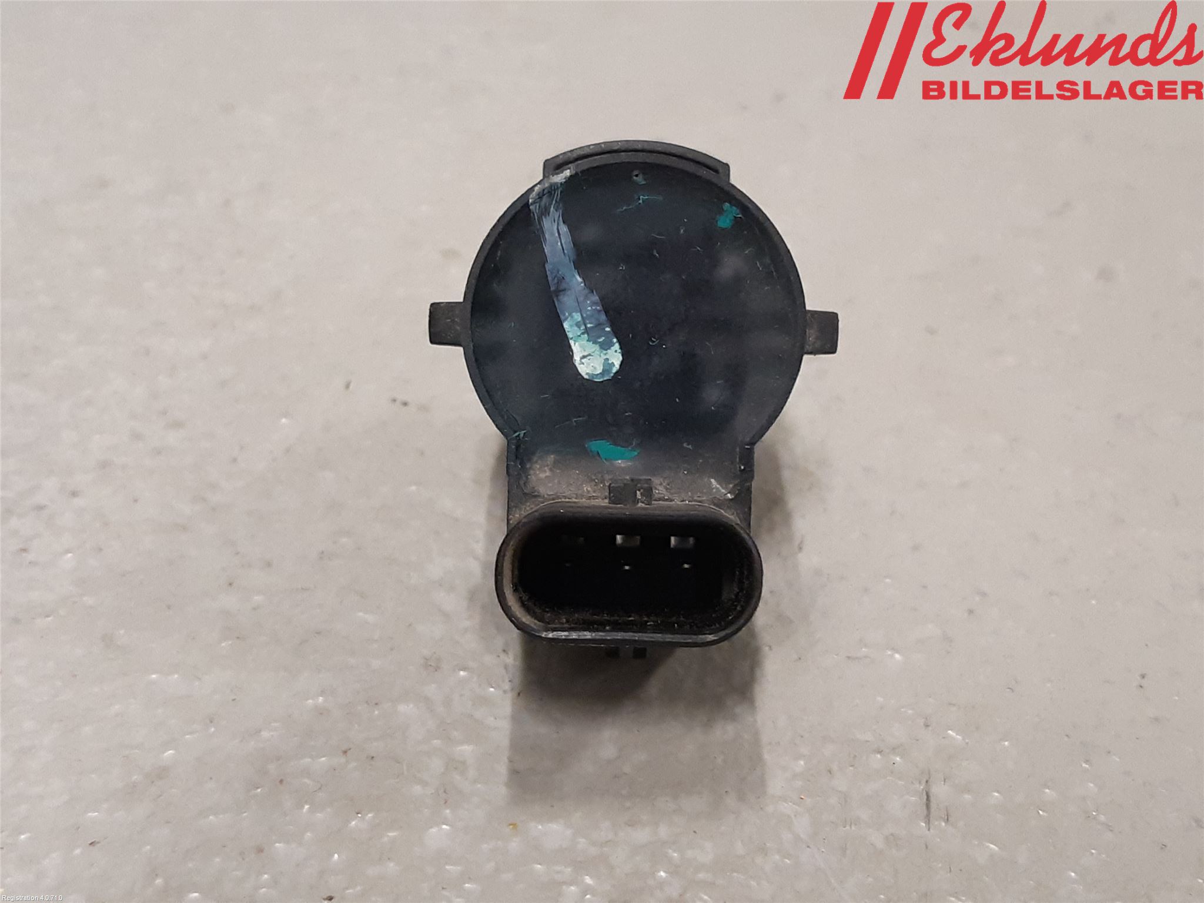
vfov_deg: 53.1
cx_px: 602
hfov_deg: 67.3
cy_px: 452
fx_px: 904
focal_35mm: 26
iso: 250
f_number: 1.7
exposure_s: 1/50
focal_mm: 3.93
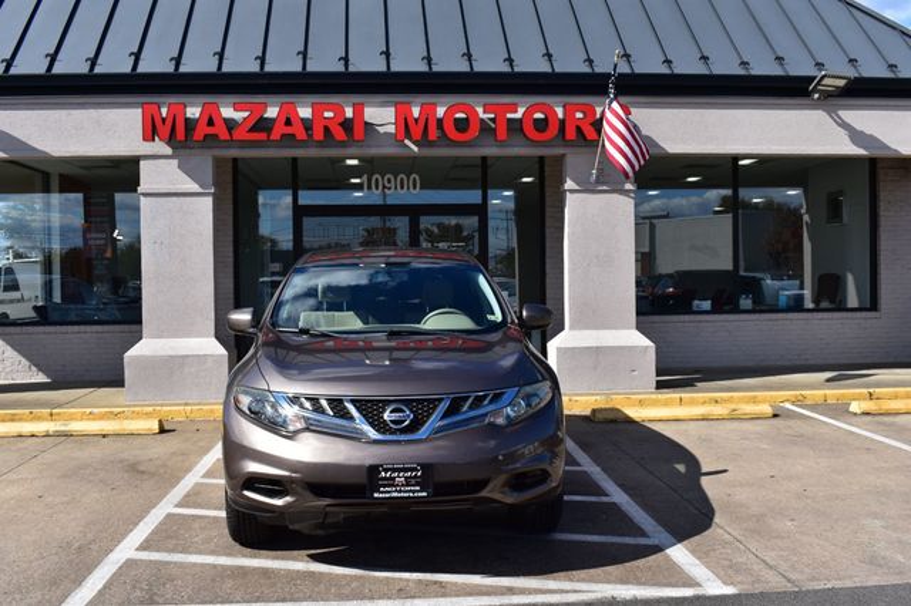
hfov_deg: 53.2
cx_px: 456
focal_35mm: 36
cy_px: 303
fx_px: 910
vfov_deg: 36.8
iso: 280
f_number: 11
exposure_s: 1/500
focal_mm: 24
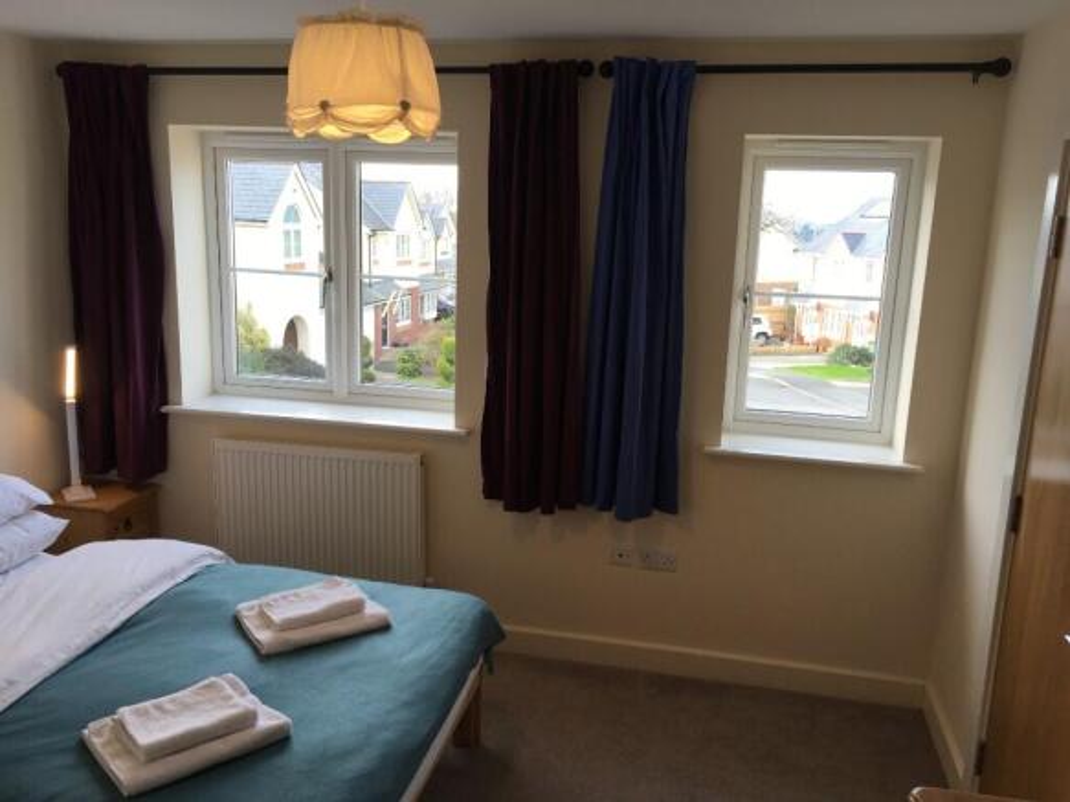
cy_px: 401
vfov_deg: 48.2
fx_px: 896
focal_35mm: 29
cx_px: 535
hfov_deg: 61.7
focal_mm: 4.15
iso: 25
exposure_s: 1/100
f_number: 2.2
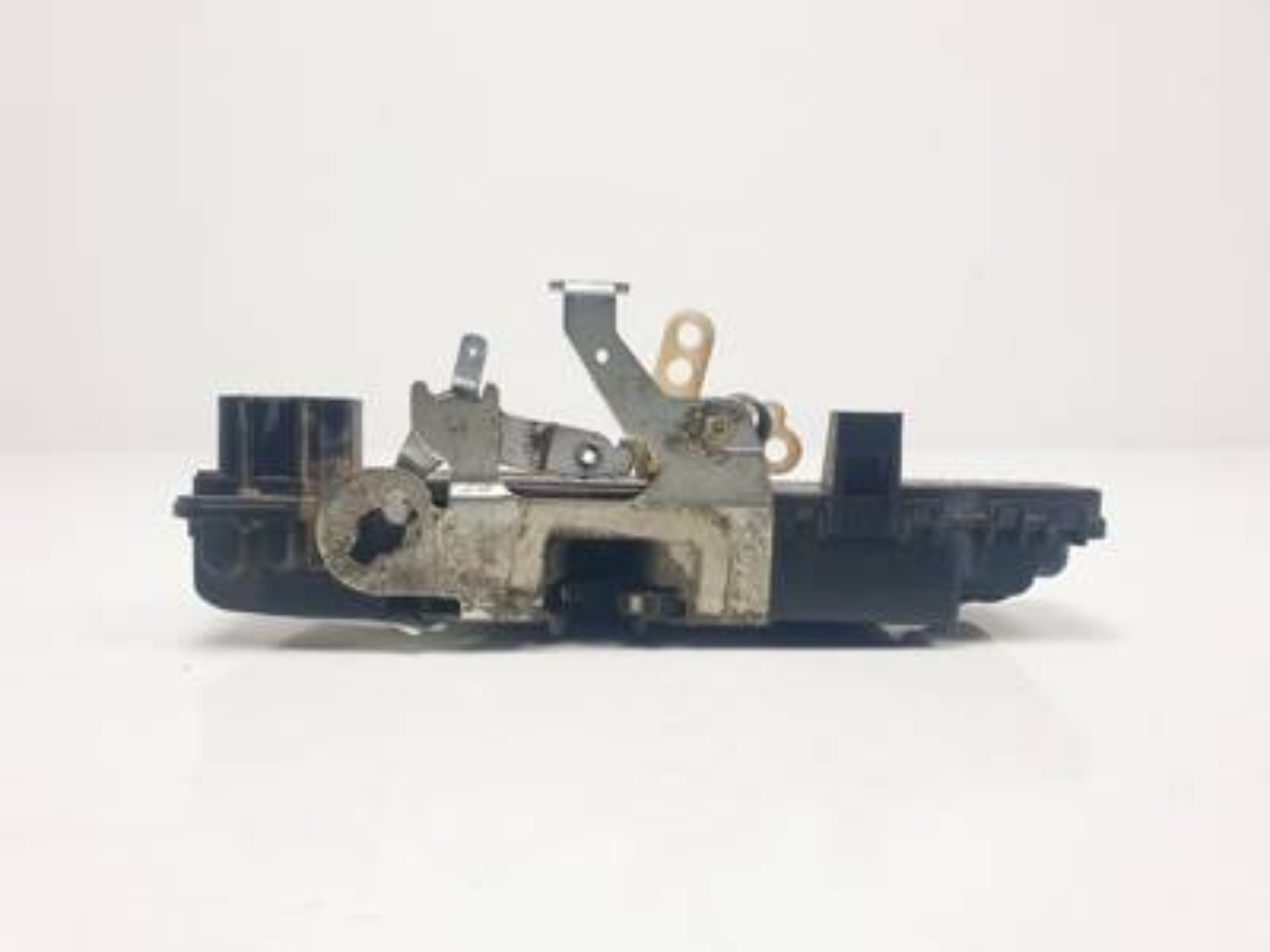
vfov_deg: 53.1
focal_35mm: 26
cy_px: 476
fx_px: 954
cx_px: 635
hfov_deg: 67.3
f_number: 2.4
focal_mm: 4.3
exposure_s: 1/266
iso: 50
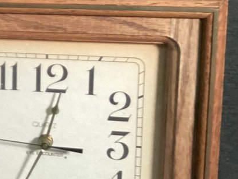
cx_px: -166
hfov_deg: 15.3
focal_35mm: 114
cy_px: 11
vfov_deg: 12.9
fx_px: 784
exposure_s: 1/60
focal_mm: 3.3
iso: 250
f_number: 2.4
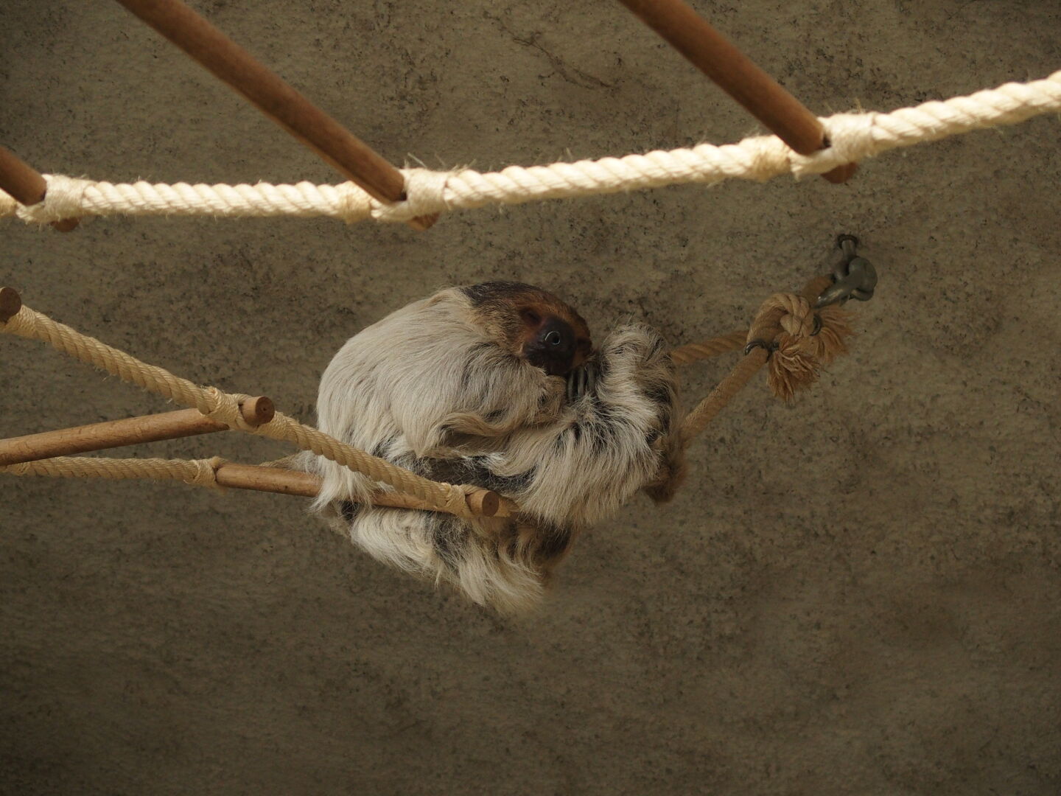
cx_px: 530
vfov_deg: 12.0
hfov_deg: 15.9
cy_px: 398
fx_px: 3801
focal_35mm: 124
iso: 400
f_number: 2.8
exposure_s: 1/100
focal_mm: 26.2
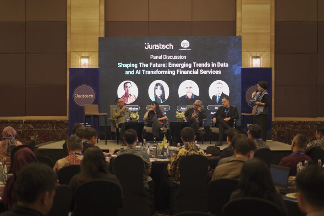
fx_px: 450
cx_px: 162
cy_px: 108
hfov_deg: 39.6
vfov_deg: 27.0
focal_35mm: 50
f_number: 1.8
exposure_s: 1/125
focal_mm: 50
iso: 1600
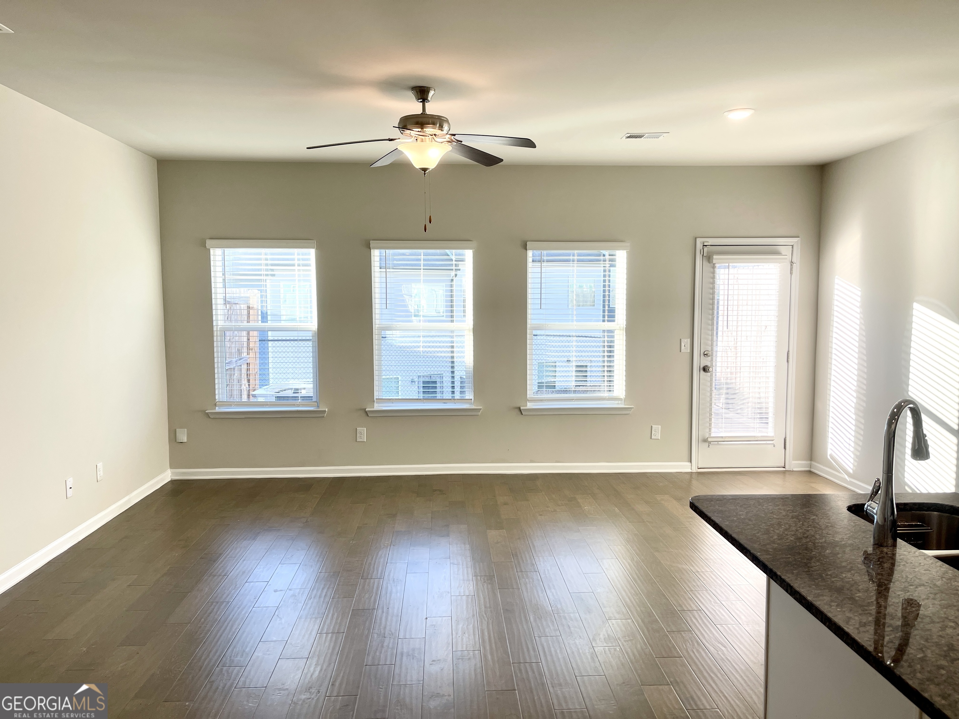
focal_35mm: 25
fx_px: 693
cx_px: 480
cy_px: 360
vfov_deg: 54.9
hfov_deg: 69.4
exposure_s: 1/202
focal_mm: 5.1
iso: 32
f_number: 1.6
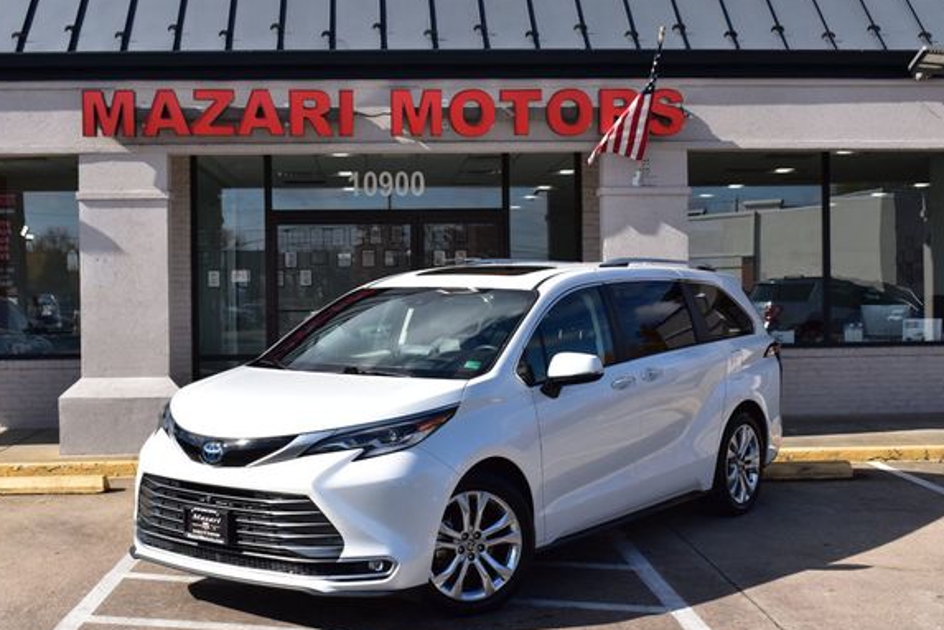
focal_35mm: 49
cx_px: 455
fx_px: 1273
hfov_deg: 40.7
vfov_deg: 27.8
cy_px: 313
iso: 320
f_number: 11
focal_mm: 29
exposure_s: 1/500
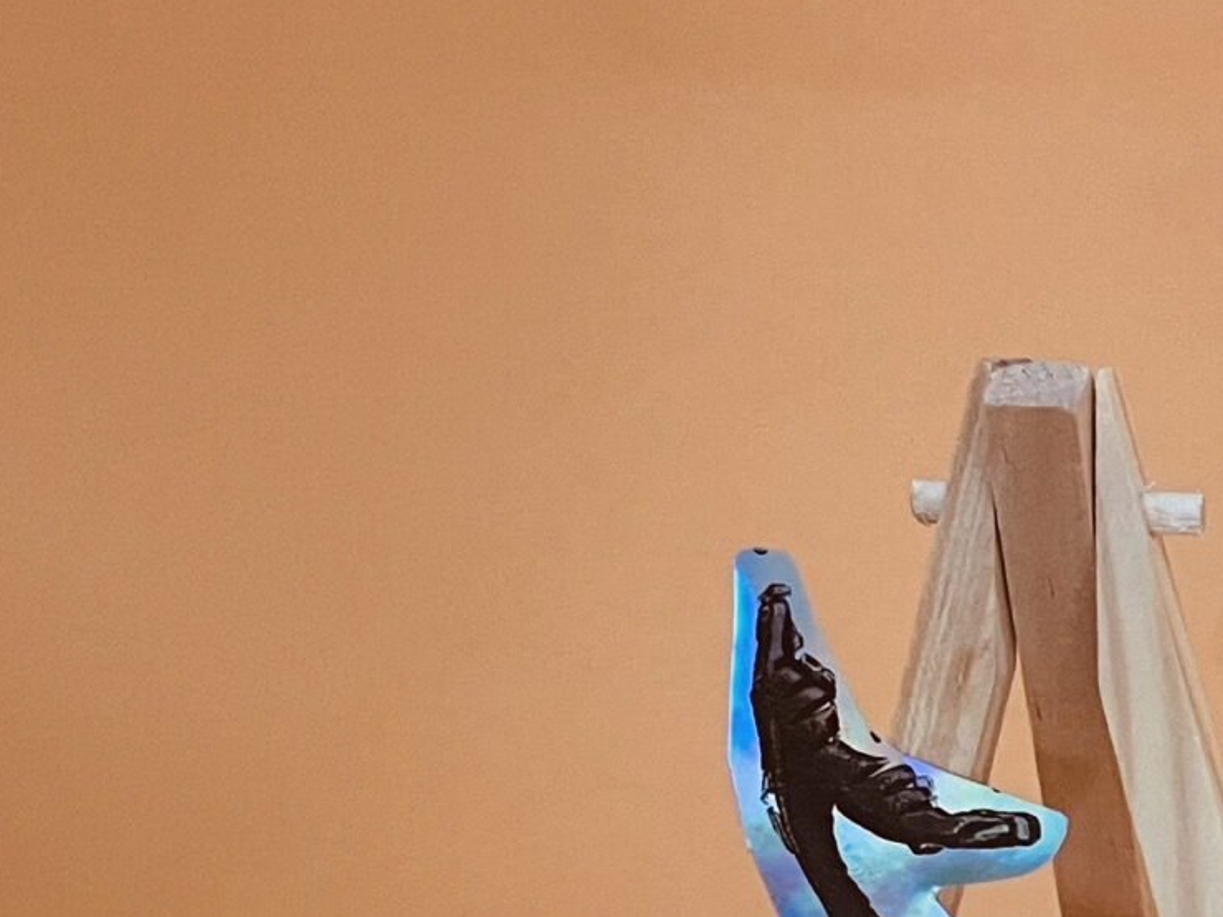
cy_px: 1385
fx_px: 3180
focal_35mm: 90
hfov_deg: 18.9
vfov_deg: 15.2
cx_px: 1879
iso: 160
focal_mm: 5.1
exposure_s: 1/50
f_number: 1.6
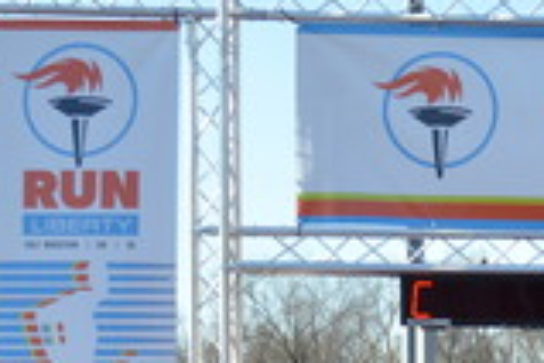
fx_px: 2342
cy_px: 548
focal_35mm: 155
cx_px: 869
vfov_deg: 8.6
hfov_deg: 12.5
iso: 800
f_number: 8
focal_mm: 30
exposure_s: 1/800
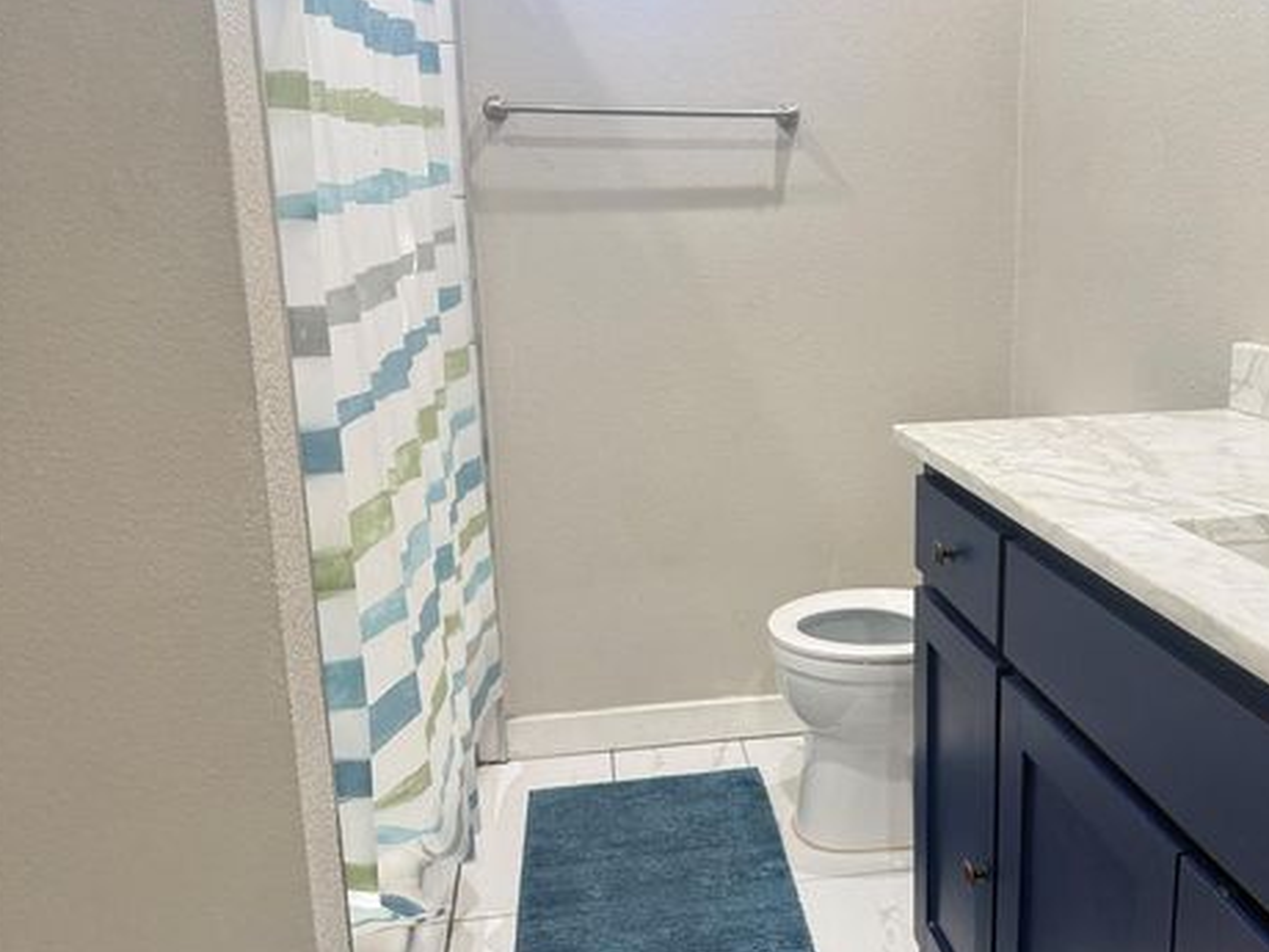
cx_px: 800
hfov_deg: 57.6
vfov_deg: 45.4
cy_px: 451
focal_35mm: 31
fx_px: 1136
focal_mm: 6.76
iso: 200
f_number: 1.78
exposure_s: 1/60
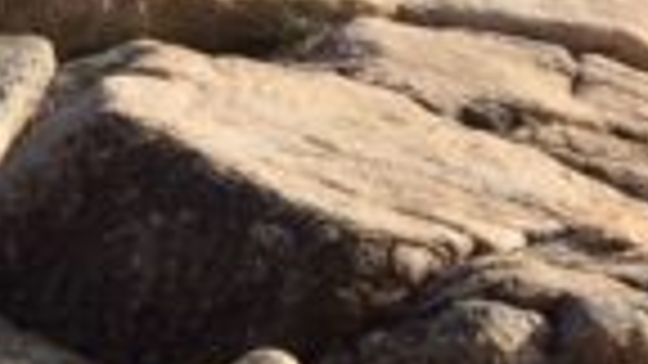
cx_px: -1012
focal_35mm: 225
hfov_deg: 8.6
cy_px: -813
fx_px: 3866
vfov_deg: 5.1
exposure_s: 1/2053
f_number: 2.2
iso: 32
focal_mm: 4.15
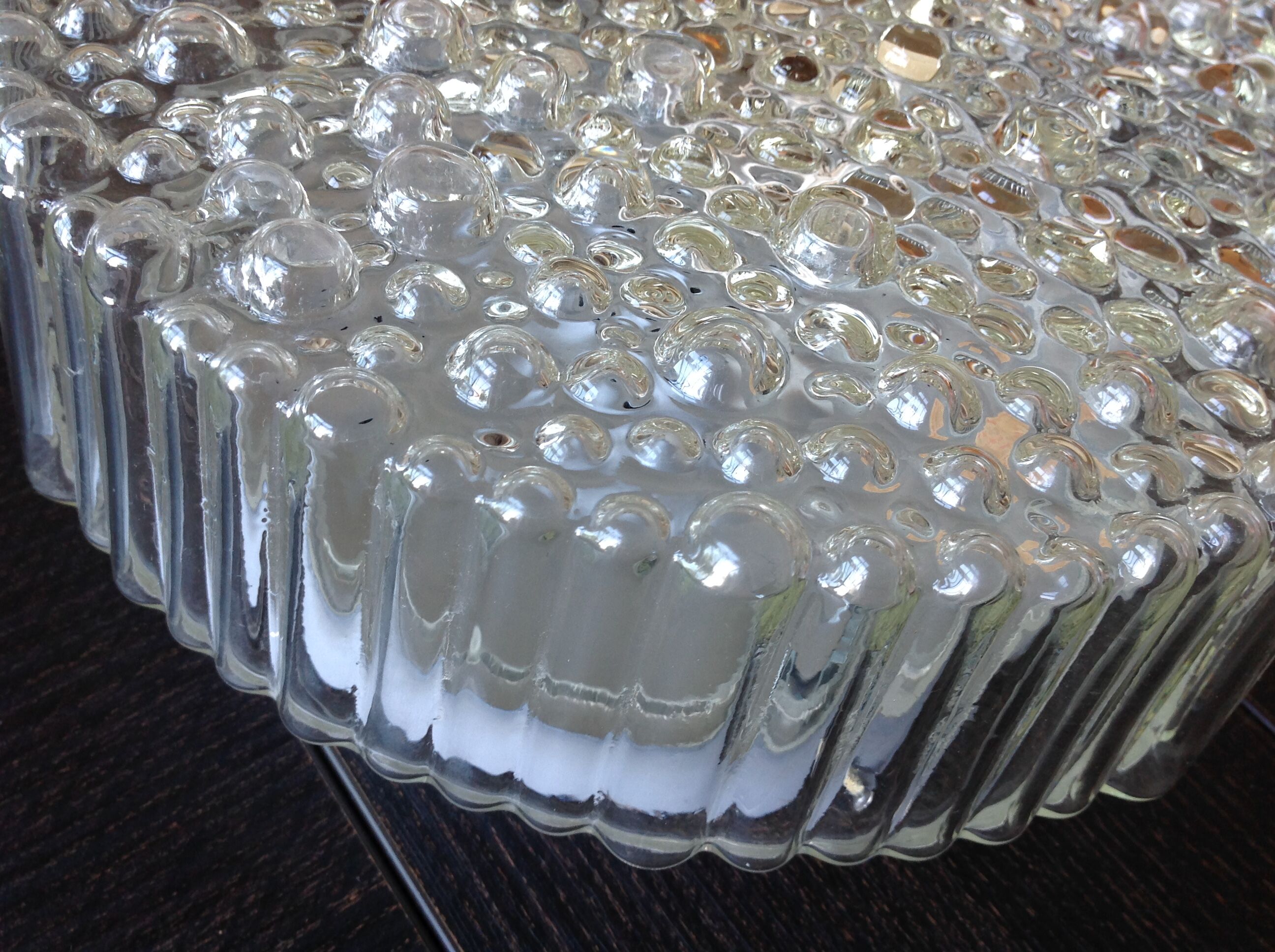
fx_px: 1287
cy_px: 476
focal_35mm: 35
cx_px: 638
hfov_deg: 52.7
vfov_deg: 40.6
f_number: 2.4
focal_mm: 4.28
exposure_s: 1/17
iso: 50
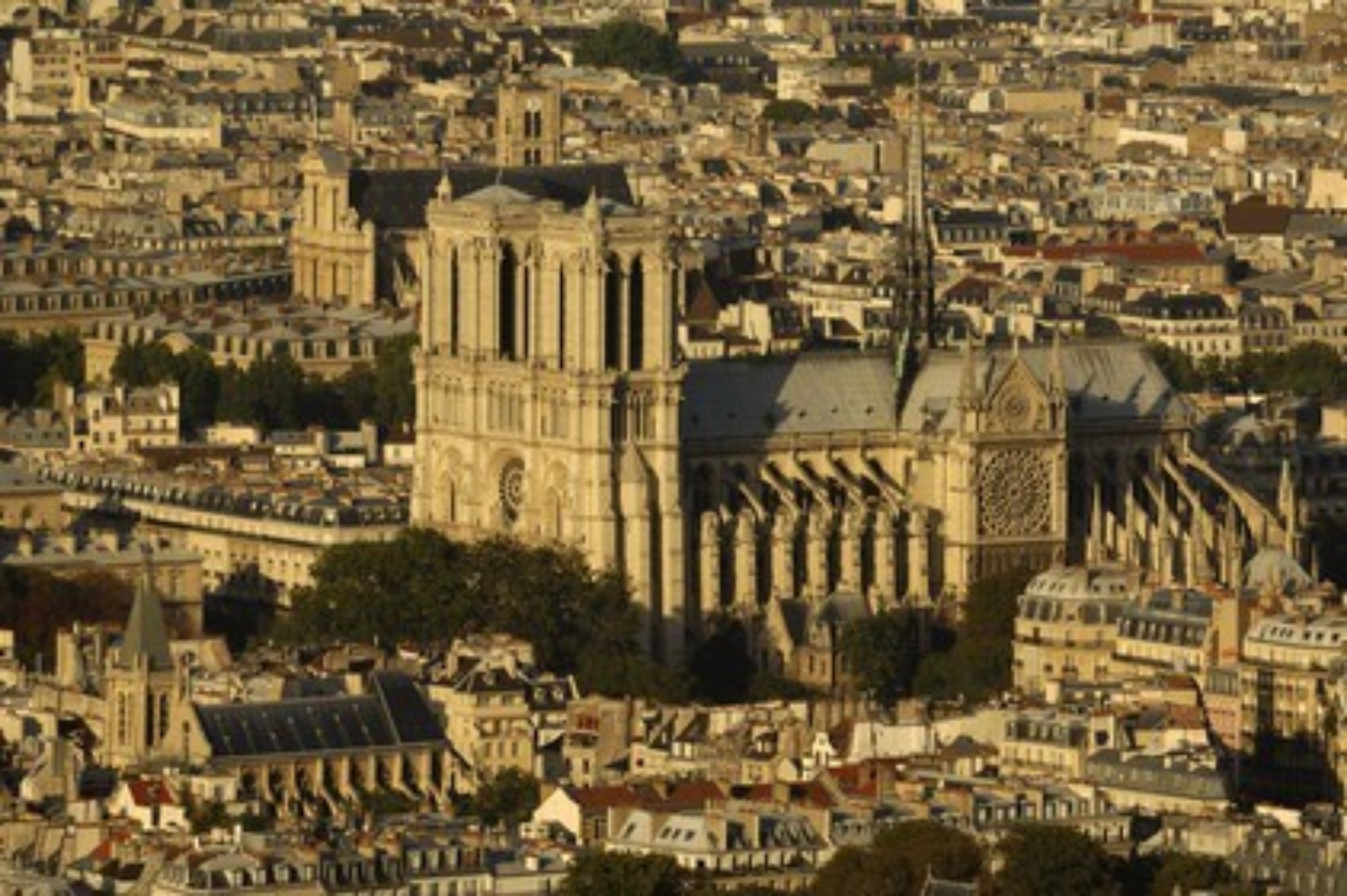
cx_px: 674
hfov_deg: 4.6
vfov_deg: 3.1
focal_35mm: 450
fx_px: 16824
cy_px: 448
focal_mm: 300
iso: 100
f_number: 5.3
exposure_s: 1/800
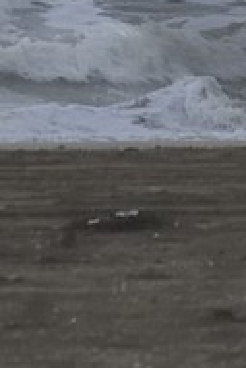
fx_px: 17249
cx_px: 651
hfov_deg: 0.8
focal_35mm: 1686
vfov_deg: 1.2
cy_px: -589
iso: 800
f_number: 7.1
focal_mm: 200
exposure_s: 1/60
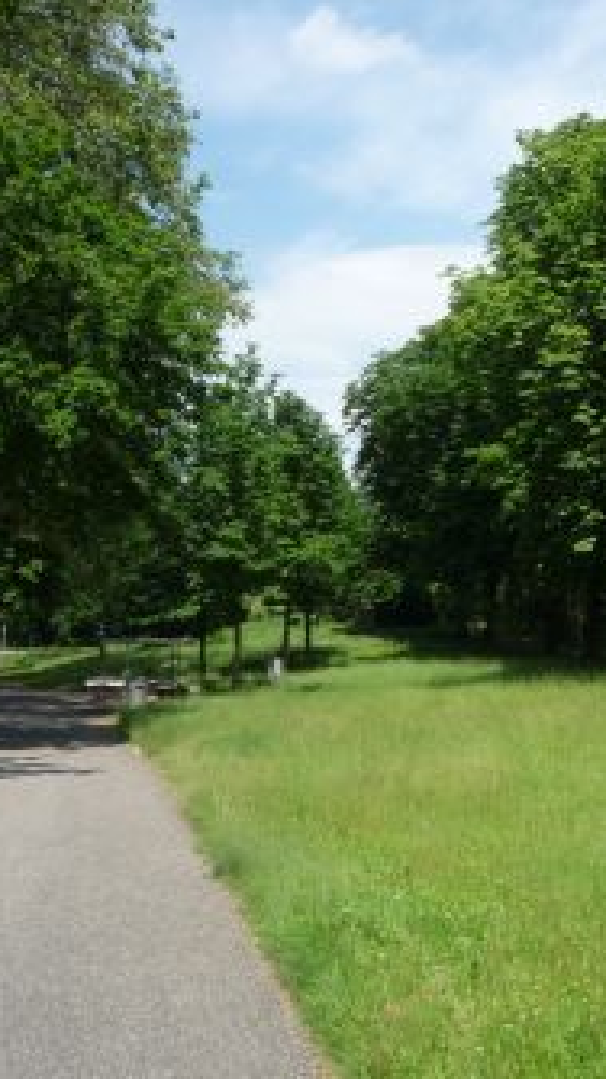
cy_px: 577
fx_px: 1431
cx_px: 538
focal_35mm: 50
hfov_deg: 23.3
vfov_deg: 41.3
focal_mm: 5.2
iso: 100
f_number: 5
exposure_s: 1/400
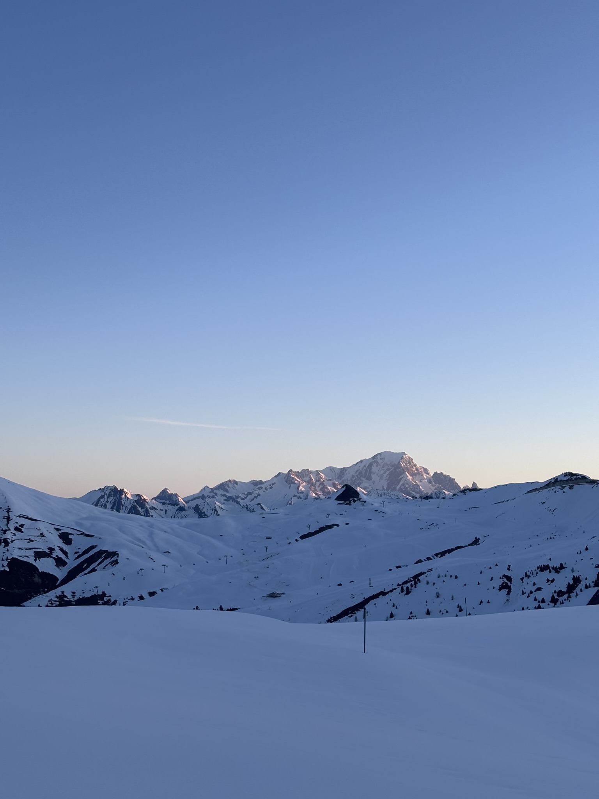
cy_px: 400
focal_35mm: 52
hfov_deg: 28.0
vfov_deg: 36.8
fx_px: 1200
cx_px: 300
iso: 32
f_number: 1.6
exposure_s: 1/615
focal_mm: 5.96
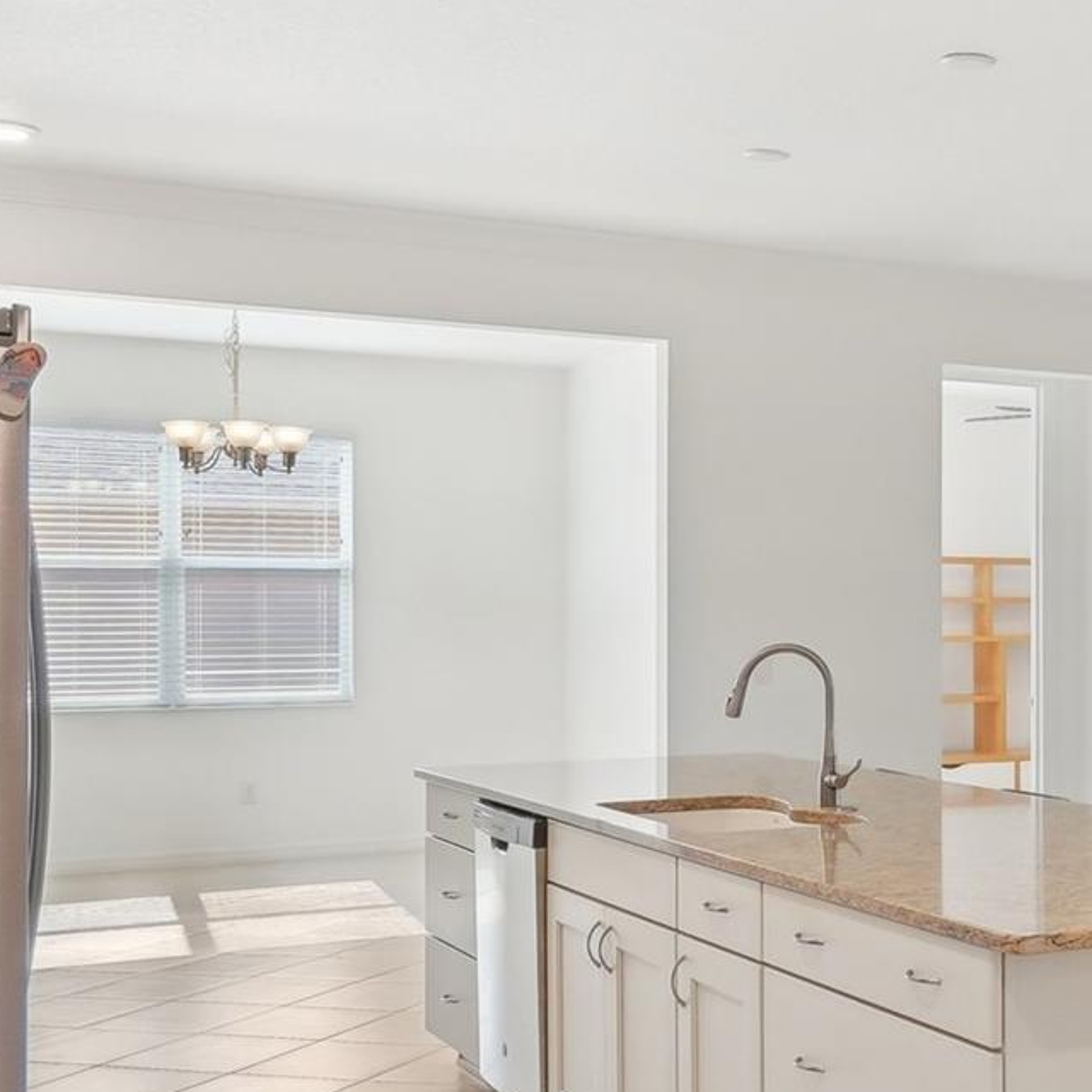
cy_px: 633
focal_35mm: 51
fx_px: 1820
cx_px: 1203
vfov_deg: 33.3
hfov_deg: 30.0
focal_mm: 16
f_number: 8
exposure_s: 1/30
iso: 400
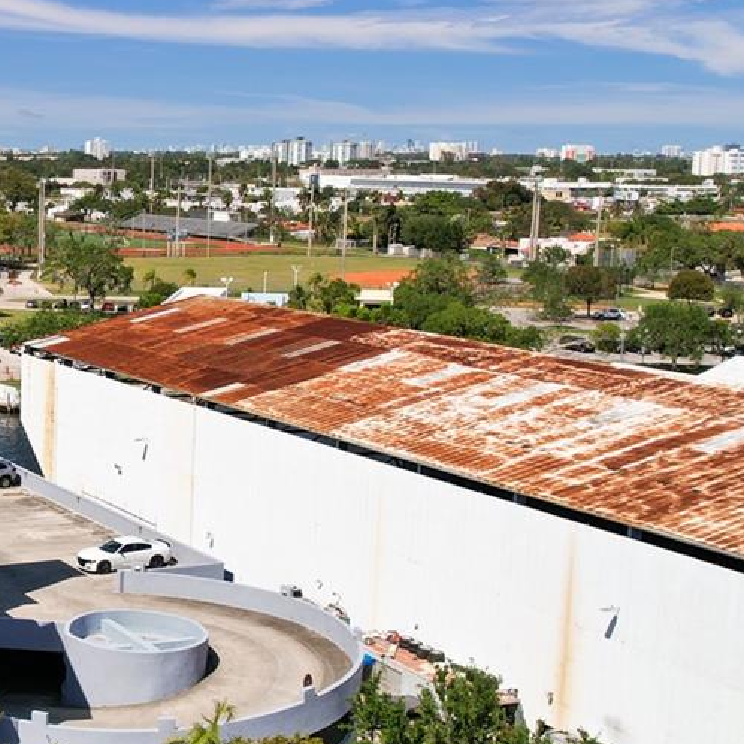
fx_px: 1459
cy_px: 433
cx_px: -85
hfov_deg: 26.3
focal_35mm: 60
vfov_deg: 28.6
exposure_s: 1/2500
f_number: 2.8
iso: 100
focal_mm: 8.38
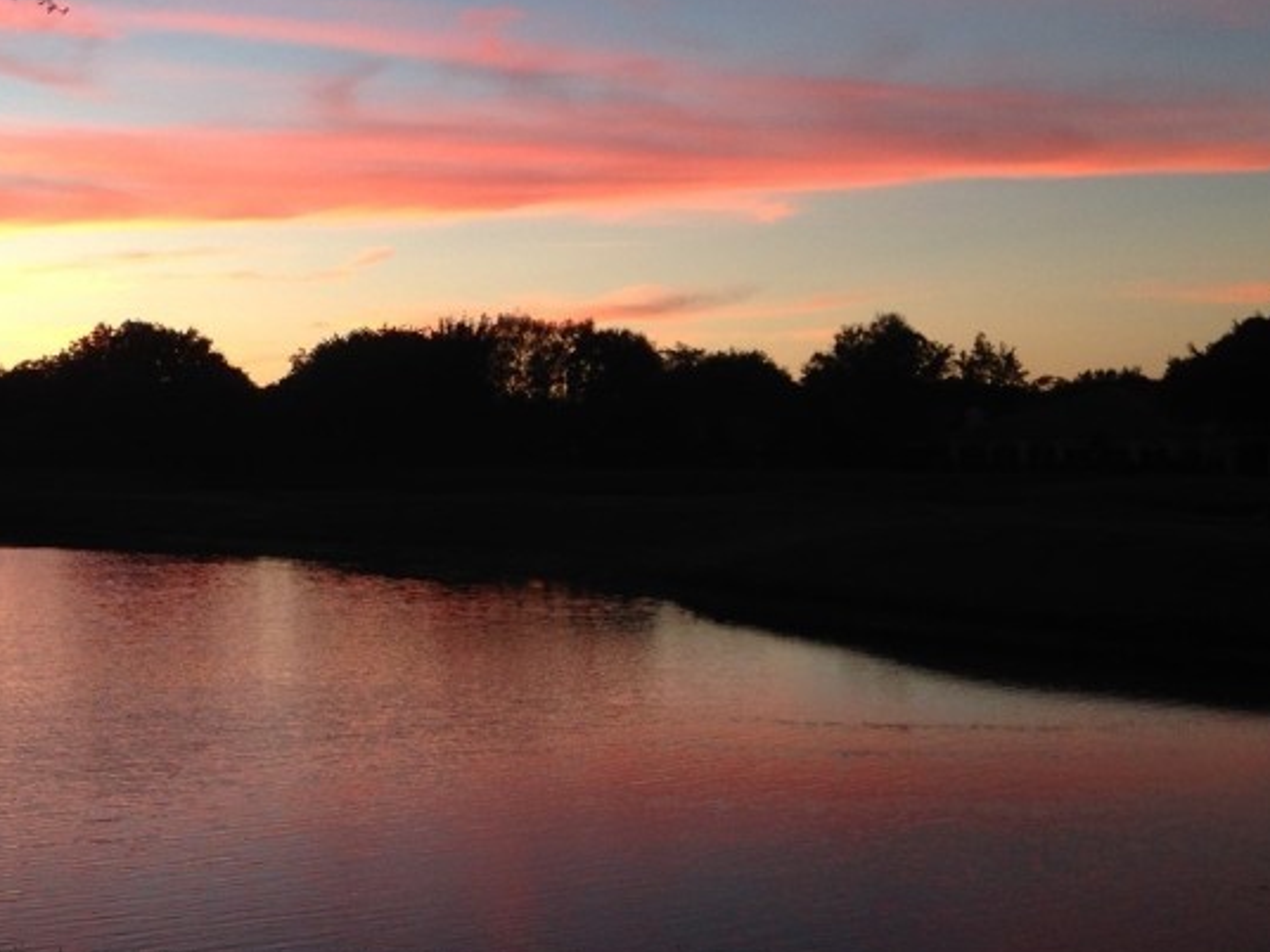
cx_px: 320
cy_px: 417
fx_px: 2311
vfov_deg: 23.3
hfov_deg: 30.2
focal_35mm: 63
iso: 50
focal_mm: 4.12
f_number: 2.4
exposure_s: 1/40
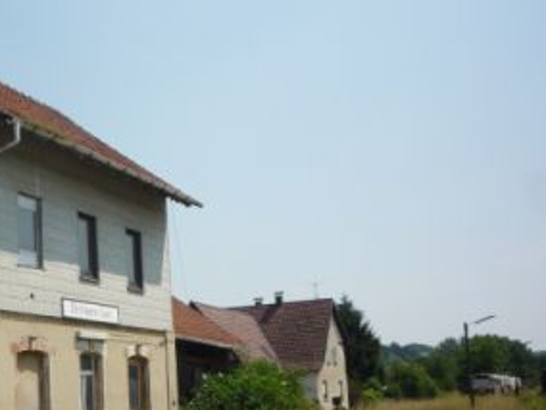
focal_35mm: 54
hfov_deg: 34.3
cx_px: 94
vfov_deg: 27.0
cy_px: 252
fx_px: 852
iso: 100
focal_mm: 5.2
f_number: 5.6
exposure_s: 1/500
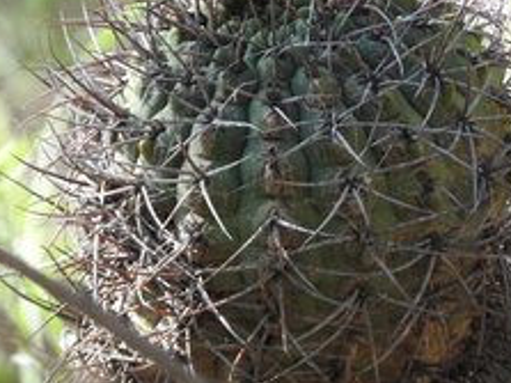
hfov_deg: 1.1
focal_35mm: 1796
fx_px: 26498
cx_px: 264
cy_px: 144
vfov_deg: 0.8
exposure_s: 1/250
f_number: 5.6
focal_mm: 179.2
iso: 280
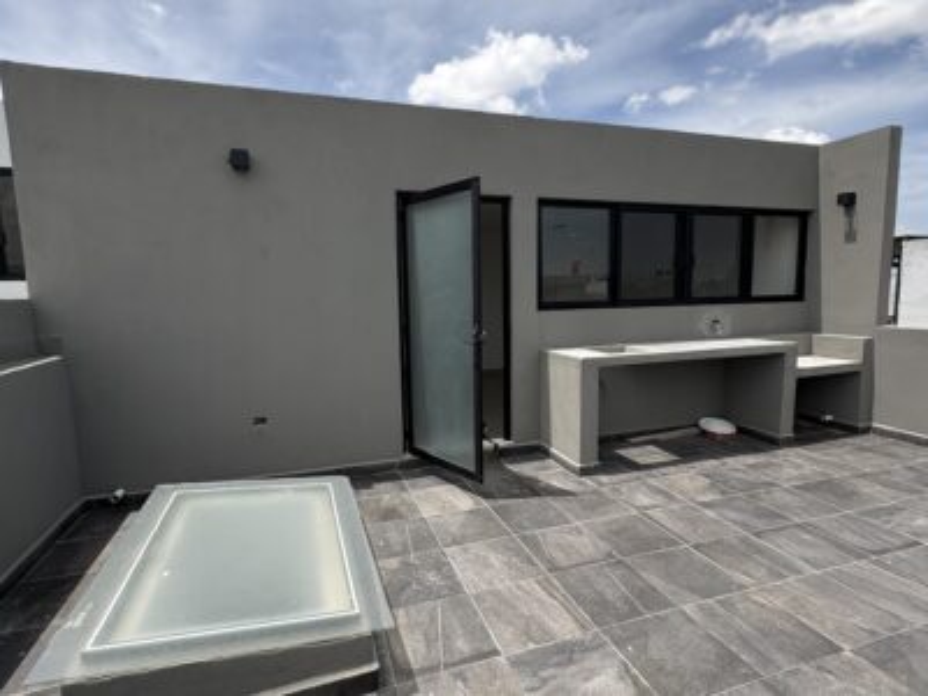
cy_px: 348
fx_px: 375
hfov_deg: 102.1
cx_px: 464
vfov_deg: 85.7
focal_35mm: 14
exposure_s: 1/1567
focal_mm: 2.22
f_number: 2.2
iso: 64
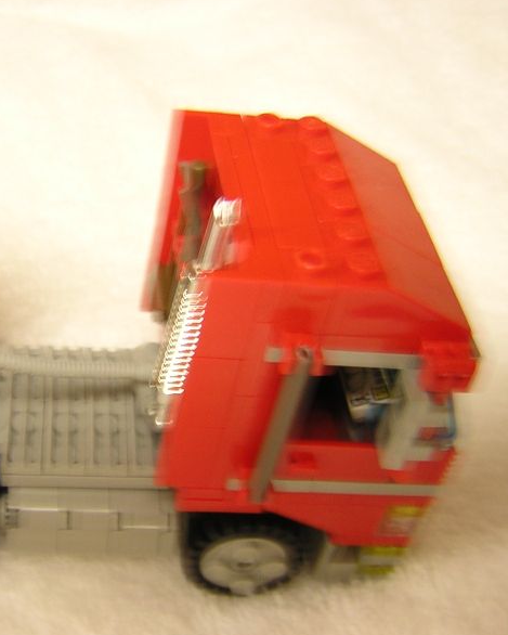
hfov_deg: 31.0
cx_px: 135
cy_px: 318
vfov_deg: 38.8
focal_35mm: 48
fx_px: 902
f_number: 2.6
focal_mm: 4.7
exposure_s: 1/2.7
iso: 121
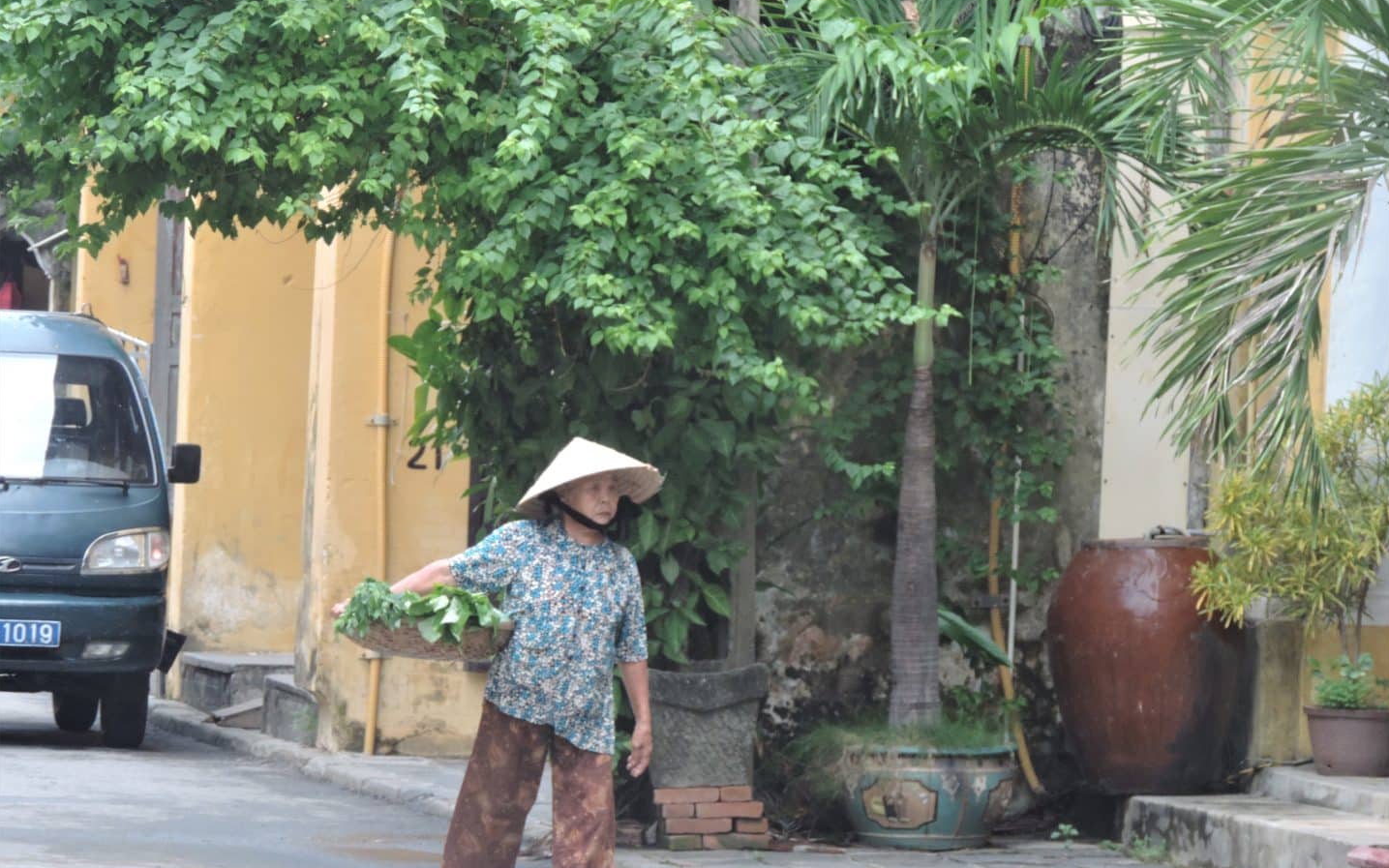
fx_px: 10070
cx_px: 695
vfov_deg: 4.9
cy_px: 500
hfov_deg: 7.9
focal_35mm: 266
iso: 400
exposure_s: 1/200
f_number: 4.7
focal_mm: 44.5
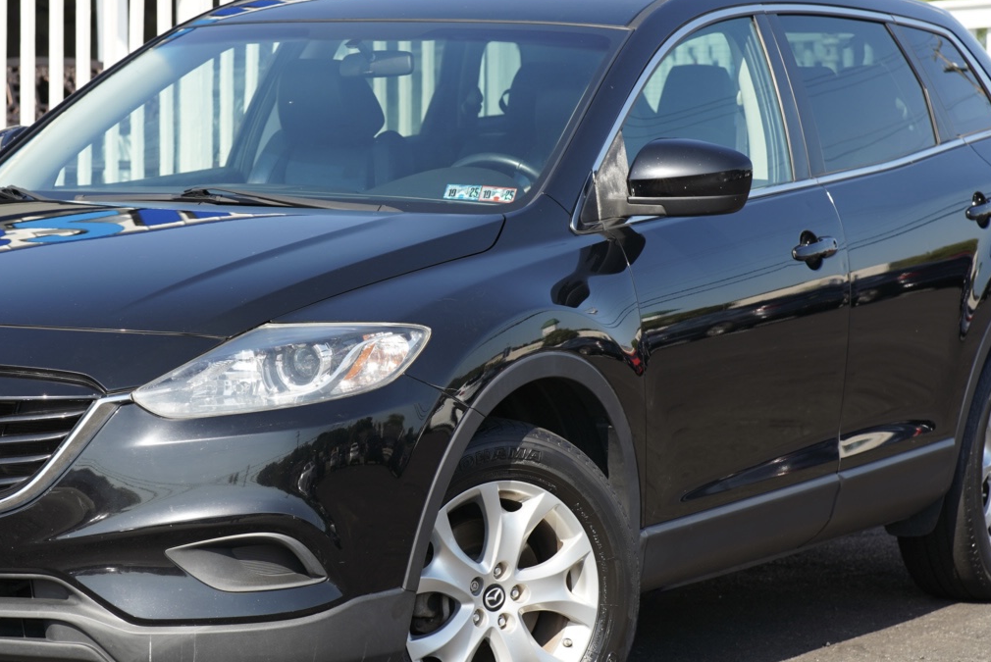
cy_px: 360
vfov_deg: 10.1
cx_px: 365
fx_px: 3746
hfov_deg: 15.1
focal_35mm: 136
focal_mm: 85
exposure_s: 1/250
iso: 100
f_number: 4.5
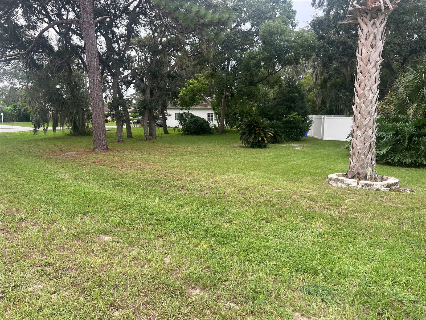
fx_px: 320
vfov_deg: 53.1
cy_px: 160
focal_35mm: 26
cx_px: 213
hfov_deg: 67.3
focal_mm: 5.7
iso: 50
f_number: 1.5
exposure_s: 1/567
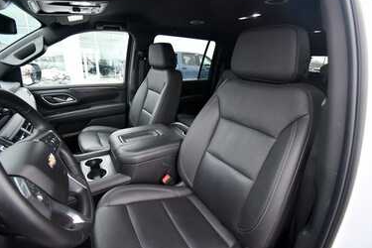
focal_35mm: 16
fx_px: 165
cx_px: 179
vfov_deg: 73.7
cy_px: 118
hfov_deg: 96.7
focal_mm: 10
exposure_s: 1/125
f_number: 4.5
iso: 1400
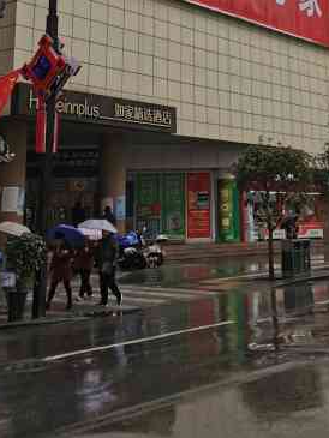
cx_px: 235
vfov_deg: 26.1
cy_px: -37
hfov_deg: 21.2
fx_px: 874
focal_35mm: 69
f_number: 1.8
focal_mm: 5.58
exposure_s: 1/625
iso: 50
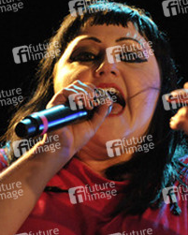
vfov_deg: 3.8
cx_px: 105
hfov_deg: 3.1
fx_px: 3503
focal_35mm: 504
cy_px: 123
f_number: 3.2
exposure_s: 1/250
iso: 2000
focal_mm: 200
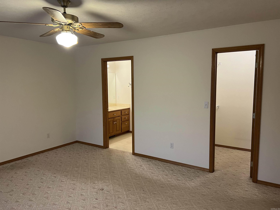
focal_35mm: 26
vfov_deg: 53.1
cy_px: 105
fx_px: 210
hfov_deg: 67.3
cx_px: 140
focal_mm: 5.7
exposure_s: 1/60
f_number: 1.5
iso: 160
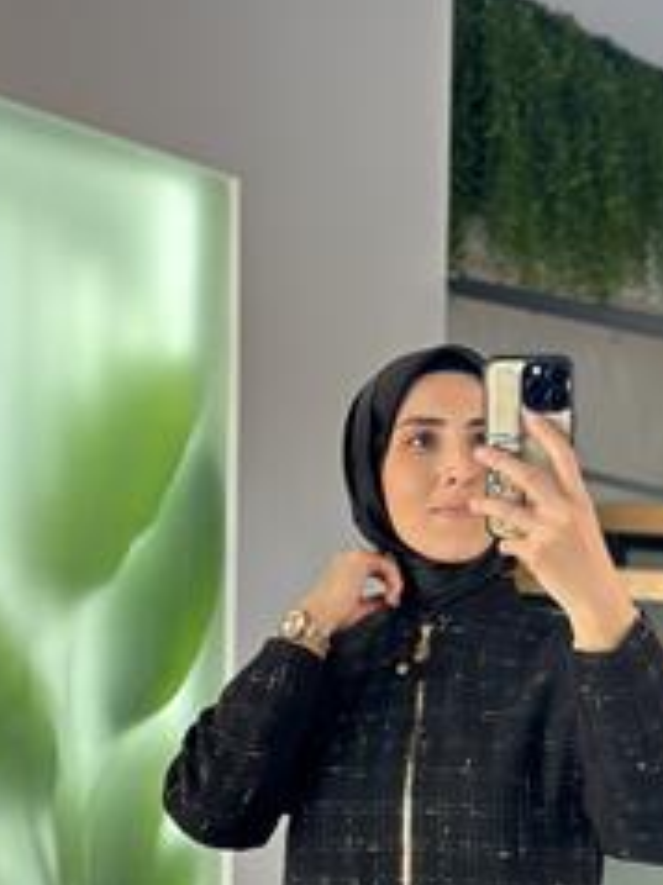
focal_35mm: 83
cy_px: 724
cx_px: 467
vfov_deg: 23.2
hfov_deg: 17.7
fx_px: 2121
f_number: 1.78
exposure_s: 1/240
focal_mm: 6.86
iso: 80
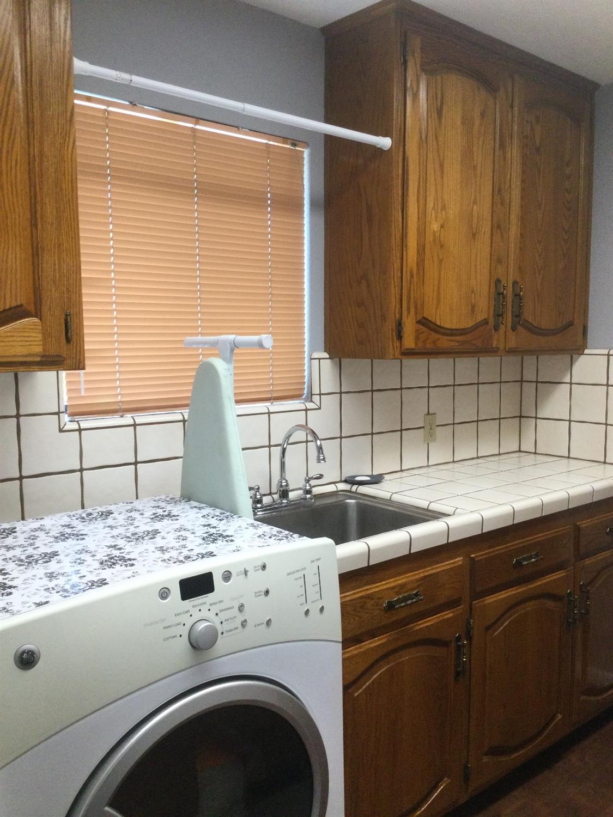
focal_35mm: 31
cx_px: 306
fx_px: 732
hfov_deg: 45.4
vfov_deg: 58.4
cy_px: 408
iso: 40
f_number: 2.4
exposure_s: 1/30
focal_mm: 3.3
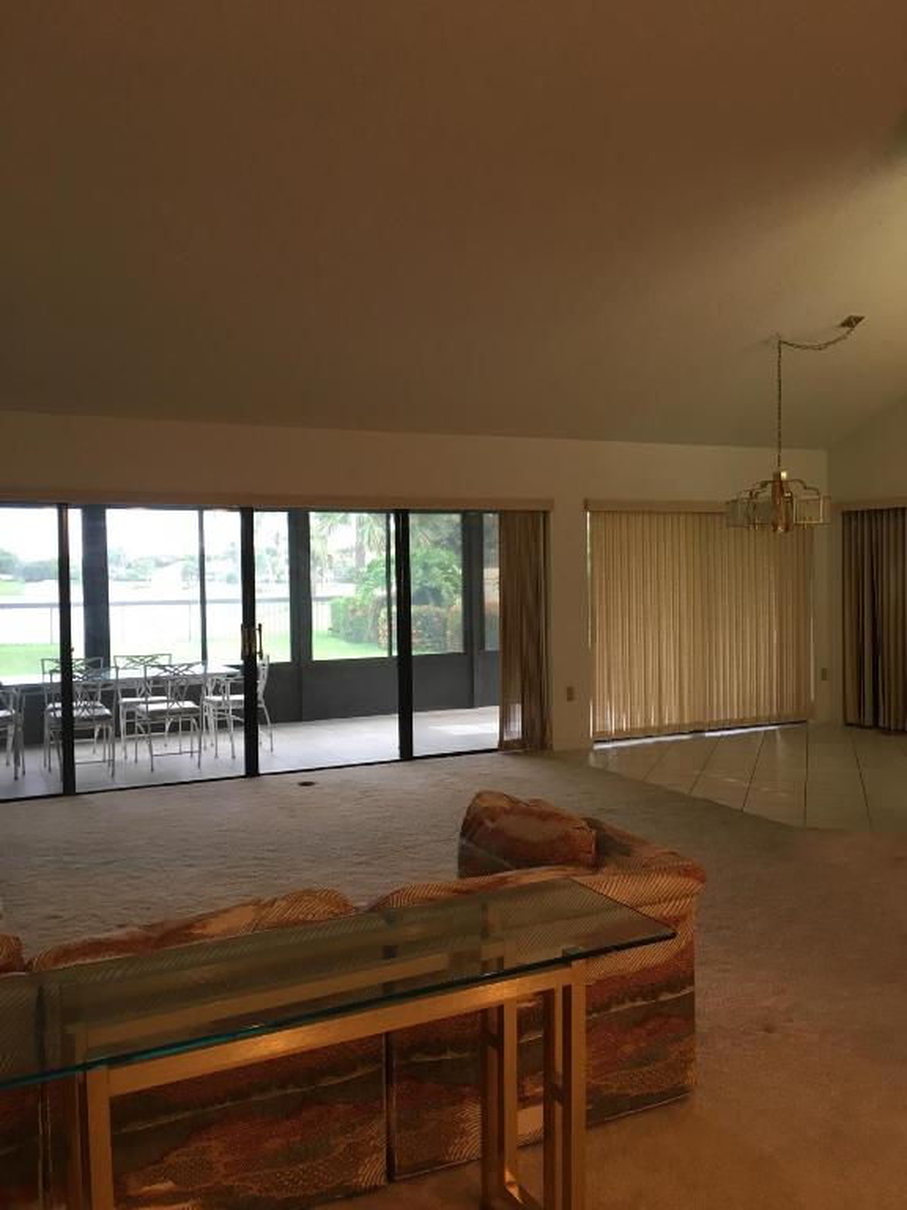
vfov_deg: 61.7
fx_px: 1013
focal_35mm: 29
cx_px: 454
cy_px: 605
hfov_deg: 48.2
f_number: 2.2
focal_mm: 4.15
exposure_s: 1/30
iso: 80
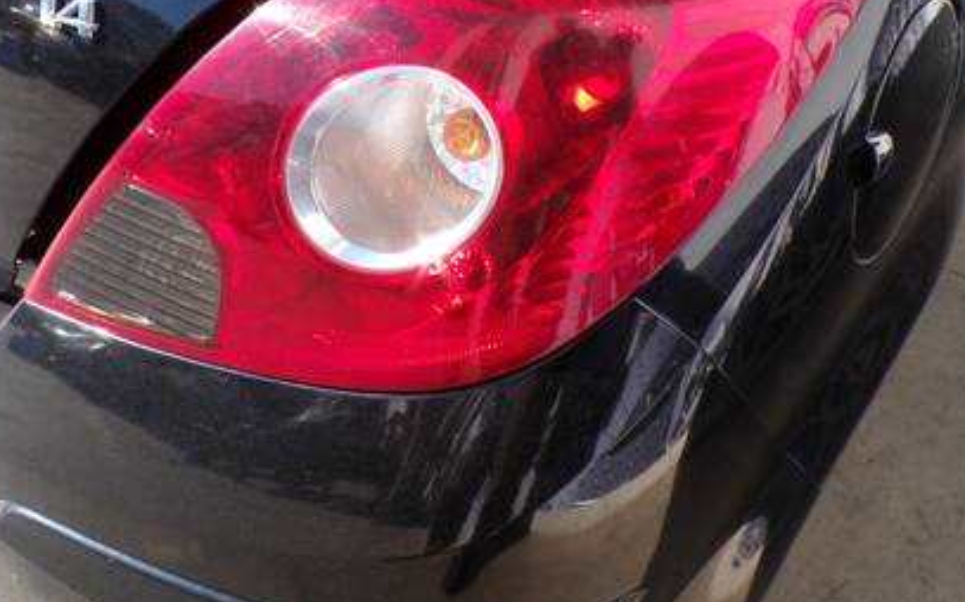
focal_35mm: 30
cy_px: 187
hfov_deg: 62.9
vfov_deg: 41.1
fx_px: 789
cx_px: 465
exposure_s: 1/170
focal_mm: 4.3
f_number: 5.8
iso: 100
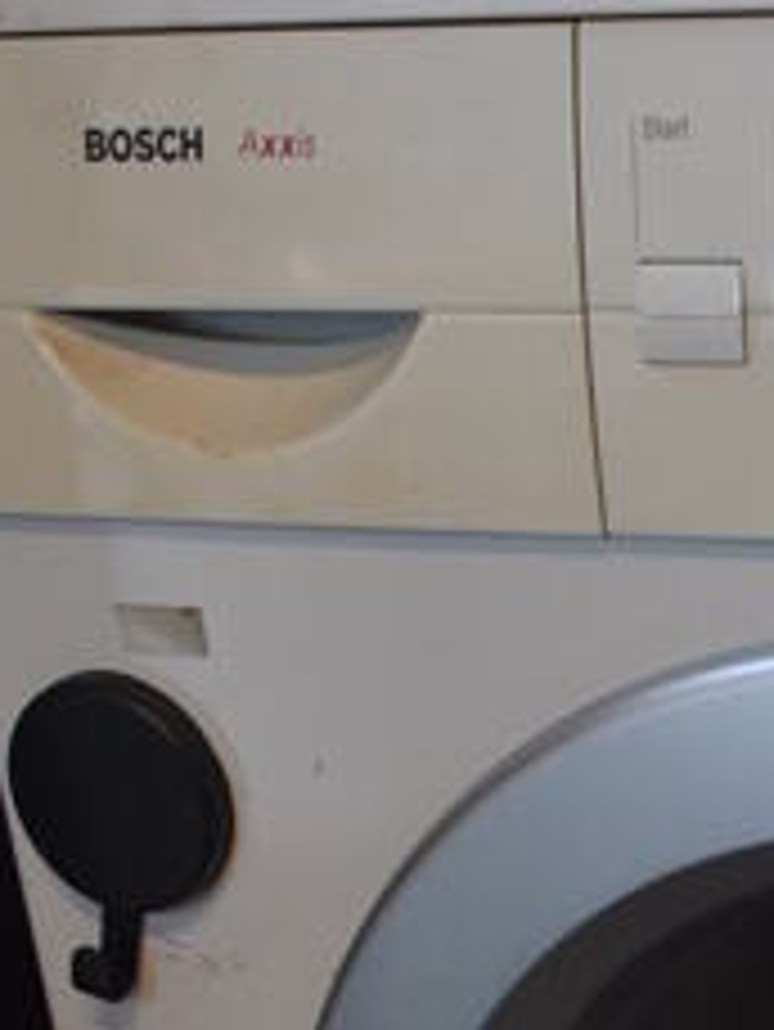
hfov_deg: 12.4
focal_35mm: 115
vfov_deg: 16.3
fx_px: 3425
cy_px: 1289
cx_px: 1107
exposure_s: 1/160
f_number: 3.5
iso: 800
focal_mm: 20
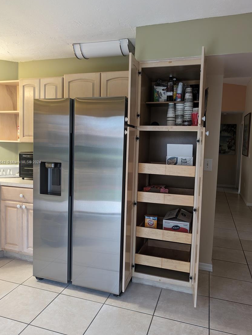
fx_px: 252
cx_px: 122
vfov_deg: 67.2
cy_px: 162
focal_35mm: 26
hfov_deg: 53.2
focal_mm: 6.9
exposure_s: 1/24
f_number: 1.68
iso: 235
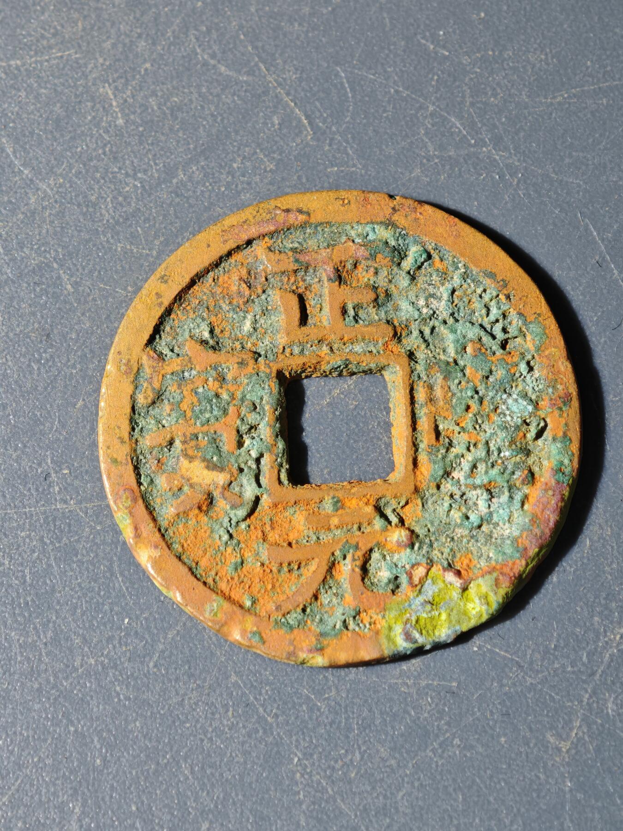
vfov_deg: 19.1
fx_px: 2472
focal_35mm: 103
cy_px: 416
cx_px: 312
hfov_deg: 14.4
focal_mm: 9
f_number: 2
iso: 200
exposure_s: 1/100
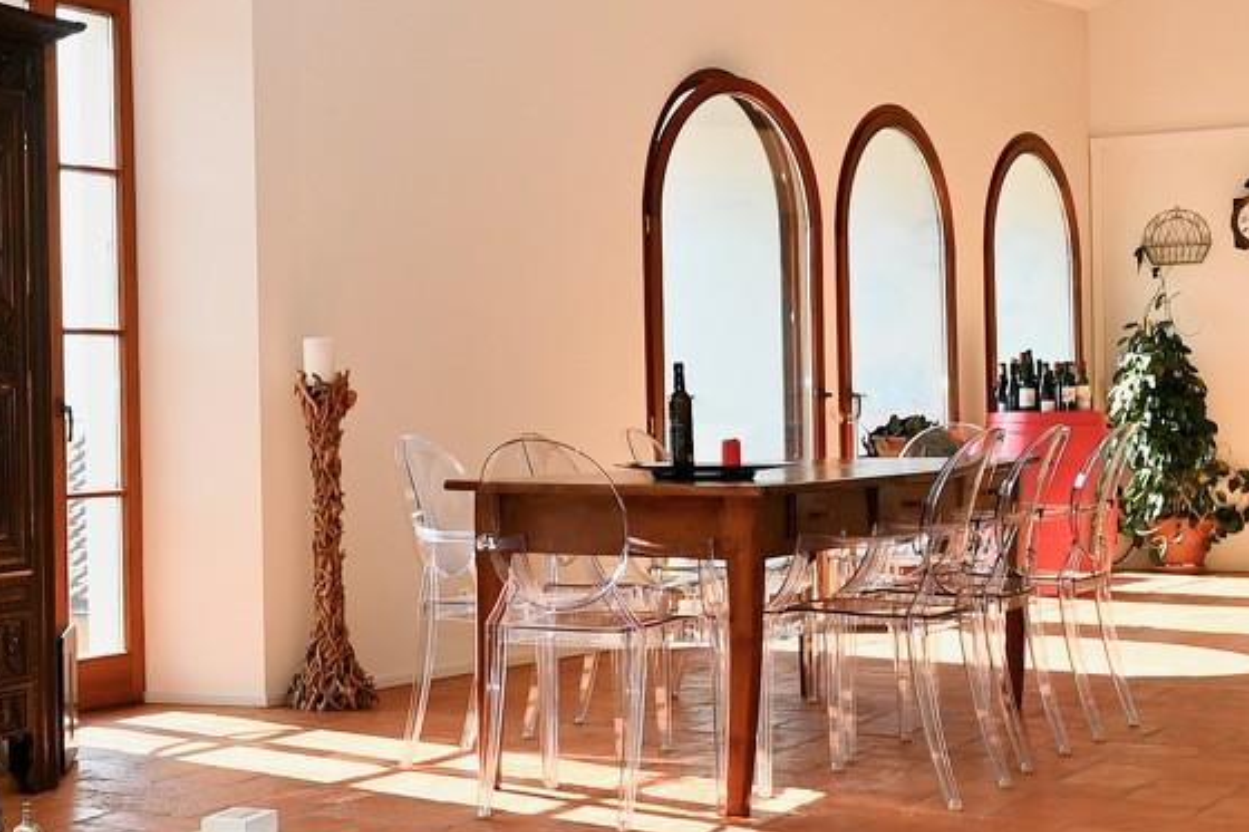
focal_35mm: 64
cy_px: 396
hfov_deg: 30.3
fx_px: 2220
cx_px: 163
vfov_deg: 21.2
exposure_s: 1/125
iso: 140
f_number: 5.6
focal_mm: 14
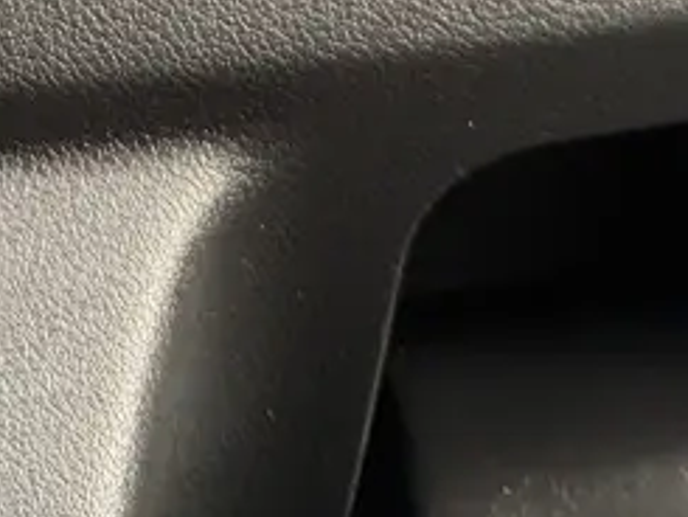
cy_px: -874
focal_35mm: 141
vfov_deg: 9.1
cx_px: -211
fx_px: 2804
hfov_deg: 13.5
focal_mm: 6.76
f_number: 1.78
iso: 160
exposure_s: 1/176
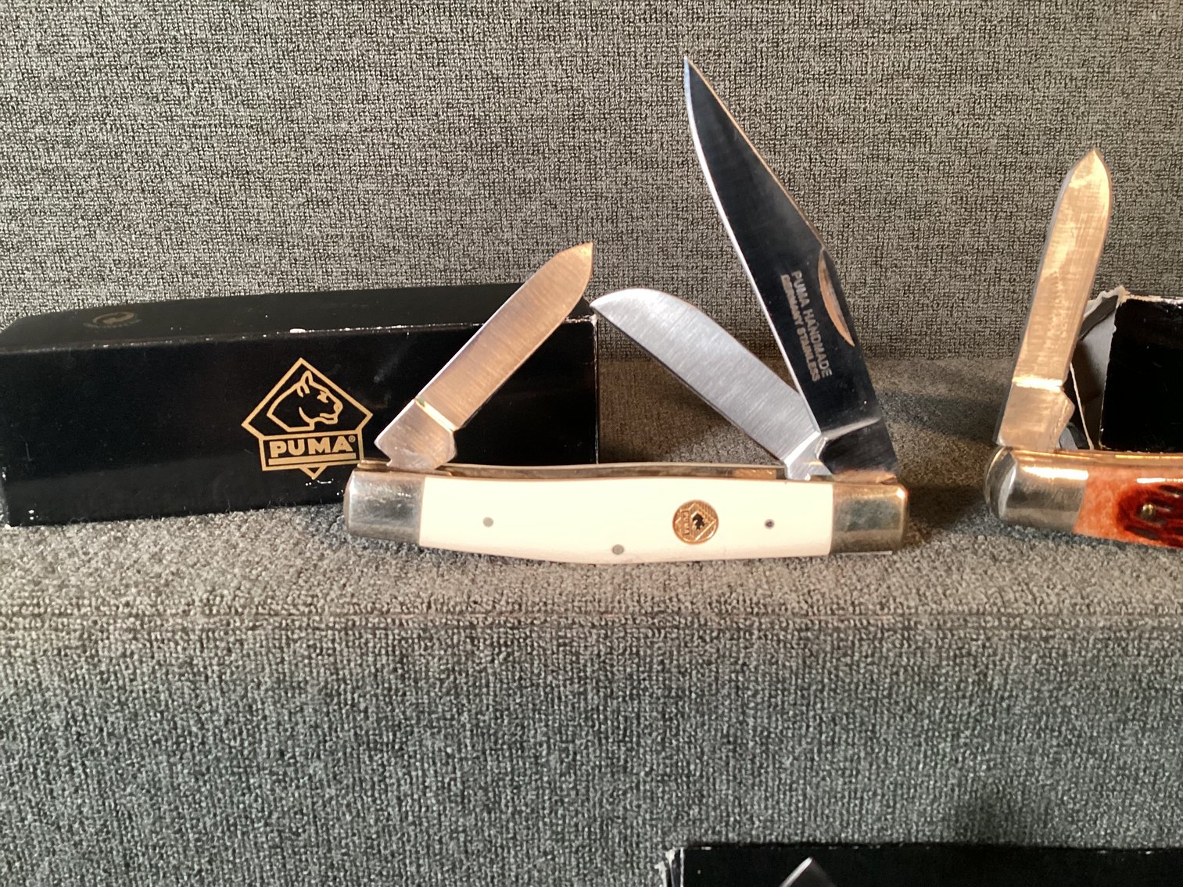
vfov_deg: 45.4
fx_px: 1060
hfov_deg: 58.3
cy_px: 444
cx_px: 592
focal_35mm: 31
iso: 400
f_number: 2.4
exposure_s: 1/40
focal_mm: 3.3
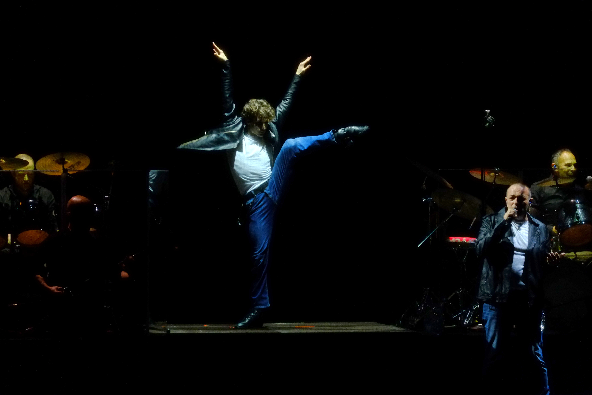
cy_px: 198
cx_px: 296
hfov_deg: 10.2
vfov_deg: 6.8
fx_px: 3322
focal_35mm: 202
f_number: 4.4
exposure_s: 1/160
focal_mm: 134.5
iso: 3200
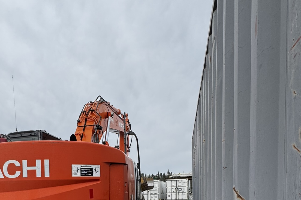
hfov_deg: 65.2
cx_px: 95
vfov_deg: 41.8
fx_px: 226
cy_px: 199
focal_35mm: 27
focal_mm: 2.22
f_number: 2.2
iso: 40
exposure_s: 1/508
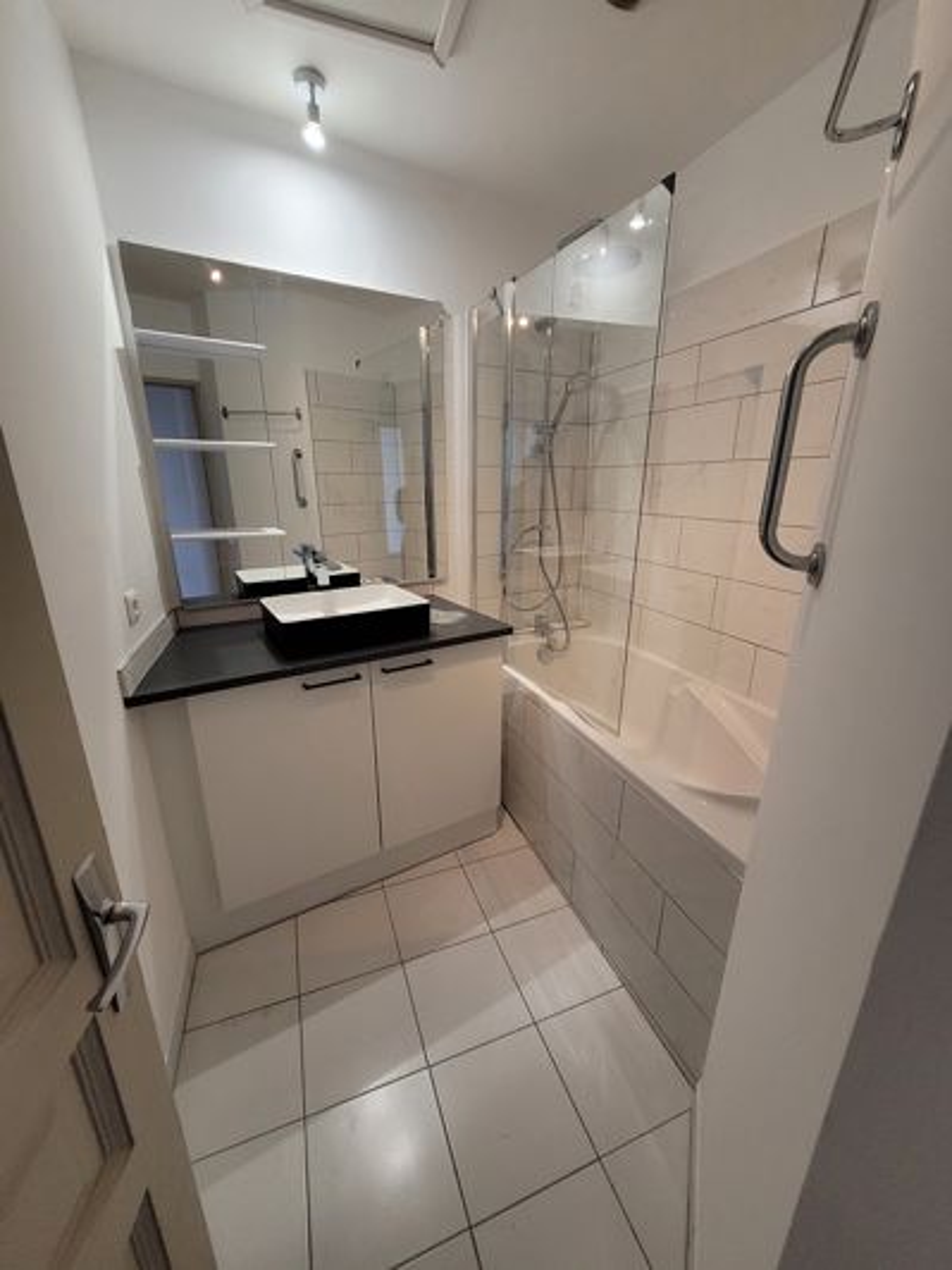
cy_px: 635
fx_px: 477
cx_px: 476
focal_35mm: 13
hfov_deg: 89.9
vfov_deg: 106.2
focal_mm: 1.74
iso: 250
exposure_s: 1/50
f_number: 2.2
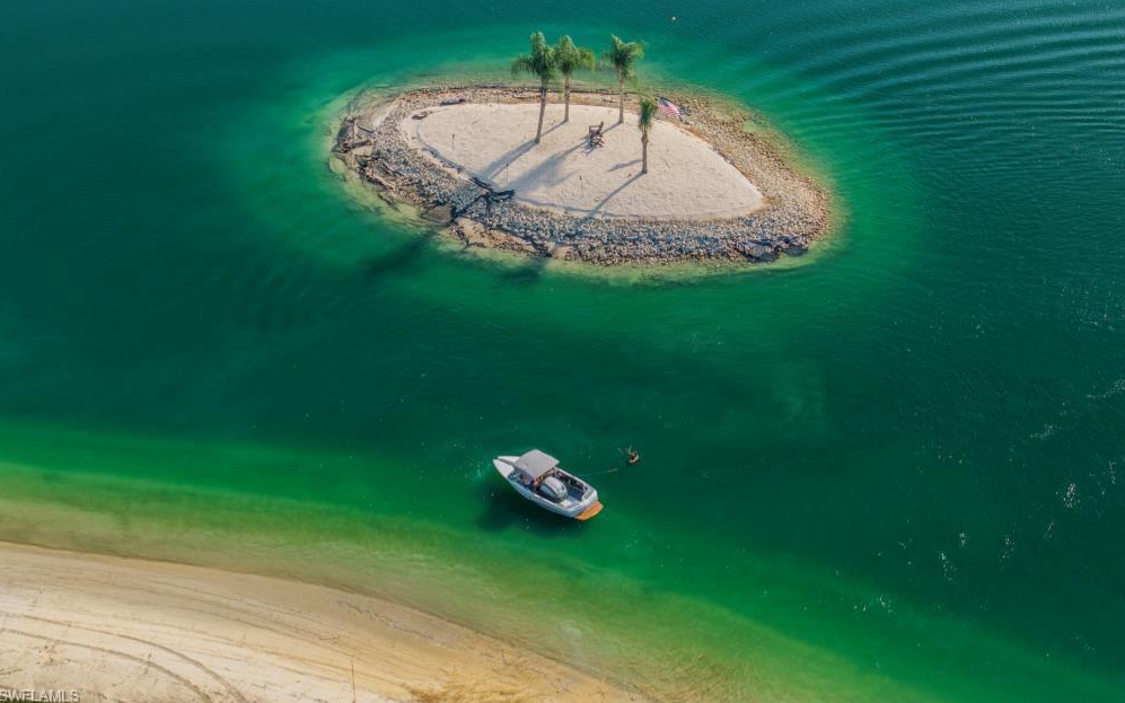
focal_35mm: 75
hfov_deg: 27.5
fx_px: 2299
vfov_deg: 17.4
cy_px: 280
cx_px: 564
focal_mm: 19.35
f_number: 2.8
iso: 170
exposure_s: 1/350
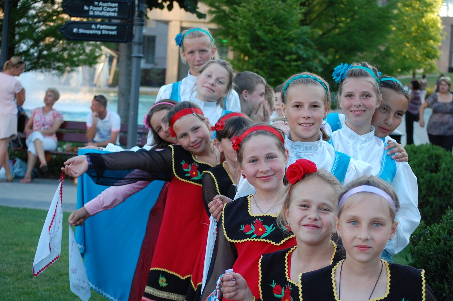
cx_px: 226
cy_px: 150
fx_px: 1037
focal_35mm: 82
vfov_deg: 16.5
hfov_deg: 24.6
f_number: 5.6
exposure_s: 1/125
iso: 360
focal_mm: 55
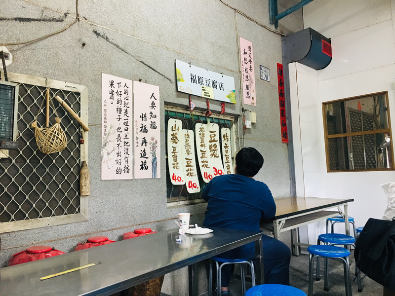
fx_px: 331
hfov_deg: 61.7
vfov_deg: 48.2
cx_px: 198
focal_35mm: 29
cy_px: 148
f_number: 2.2
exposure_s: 1/15
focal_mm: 4.15
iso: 64
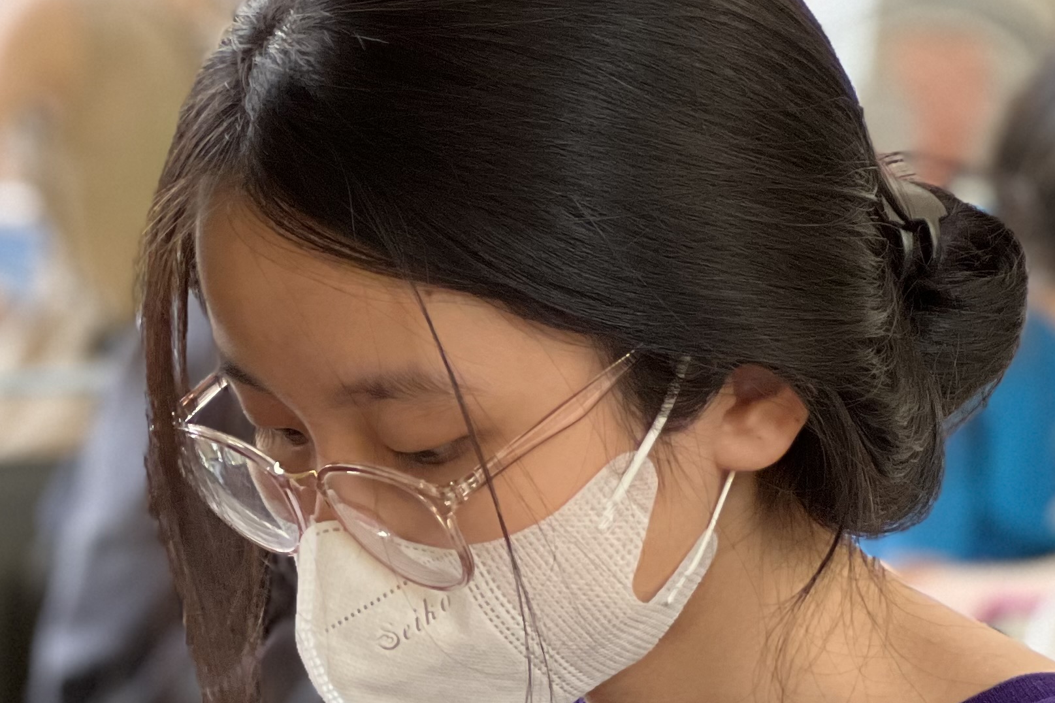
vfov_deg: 6.8
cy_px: 723
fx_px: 5860
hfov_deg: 10.1
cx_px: -251
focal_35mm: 200
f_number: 2.8
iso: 250
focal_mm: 9
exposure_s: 1/93
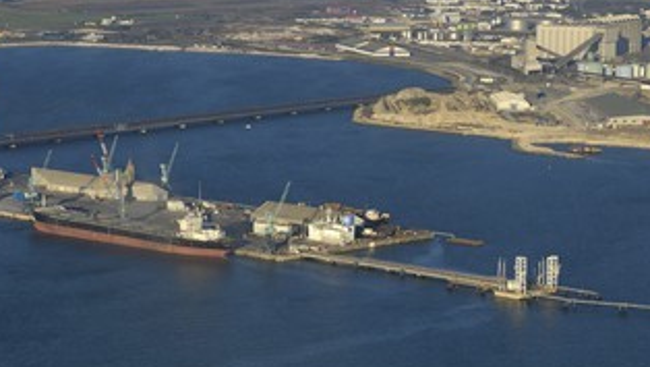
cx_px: 245
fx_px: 2357
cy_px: 122
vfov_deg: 8.9
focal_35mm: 137
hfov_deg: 15.7
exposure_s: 1/640
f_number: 5
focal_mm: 65
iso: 100
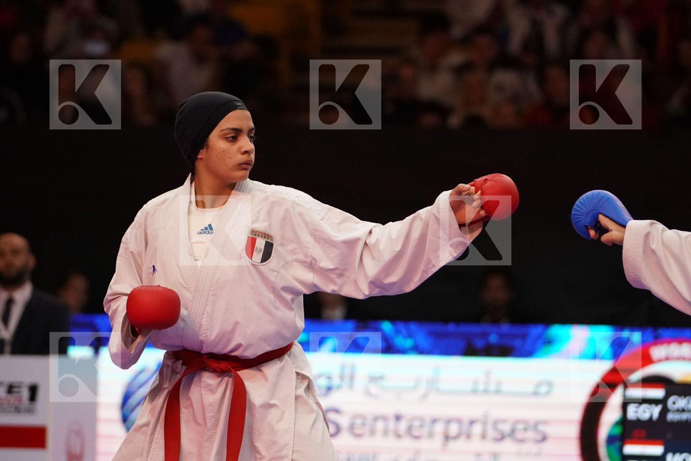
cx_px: 346
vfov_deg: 6.1
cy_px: 230
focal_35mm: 225
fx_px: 4318
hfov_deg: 9.1
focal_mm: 150
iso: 5000
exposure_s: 1/1000
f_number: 2.8
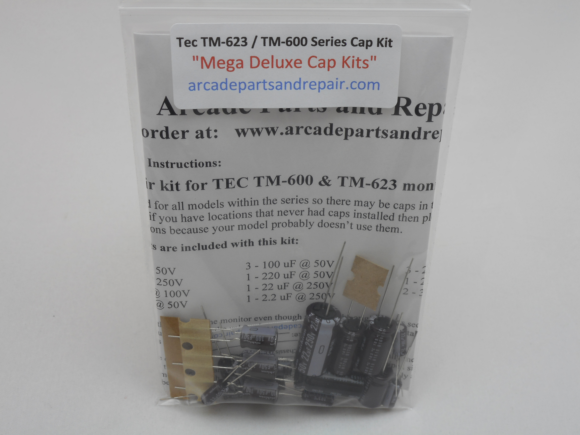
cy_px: 218
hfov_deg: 37.5
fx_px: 855
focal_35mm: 51
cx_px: 290
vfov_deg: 28.6
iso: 80
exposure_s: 1/30
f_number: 4.9
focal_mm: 9.1
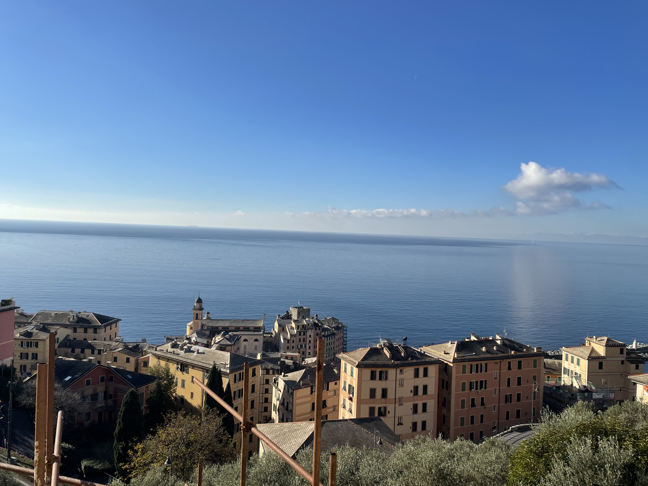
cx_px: 323
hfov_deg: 65.3
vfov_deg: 51.3
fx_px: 505
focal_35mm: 27
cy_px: 239
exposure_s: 1/5051
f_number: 1.6
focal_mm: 4.2
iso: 32
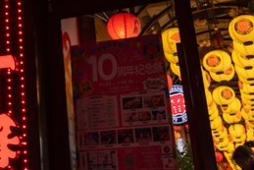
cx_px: -7
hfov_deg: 24.4
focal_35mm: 79
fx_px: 558
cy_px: 13
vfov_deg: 17.0
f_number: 4
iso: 2500
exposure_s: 1/400
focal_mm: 20
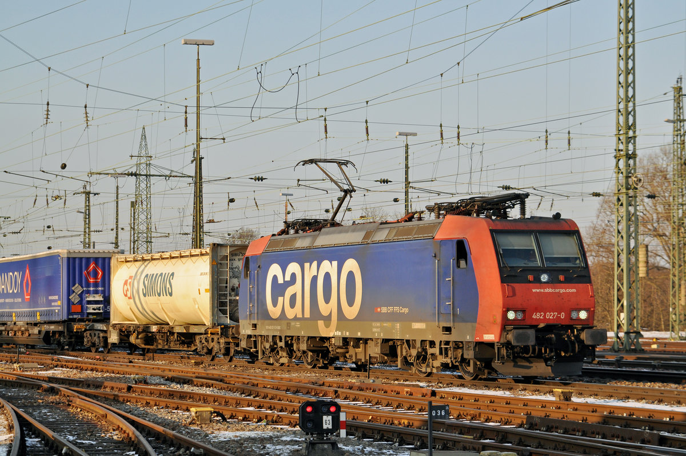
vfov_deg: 13.0
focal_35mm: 105
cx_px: 343
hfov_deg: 19.5
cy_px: 228
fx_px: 1998
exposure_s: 1/800
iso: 250
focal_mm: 70
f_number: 5
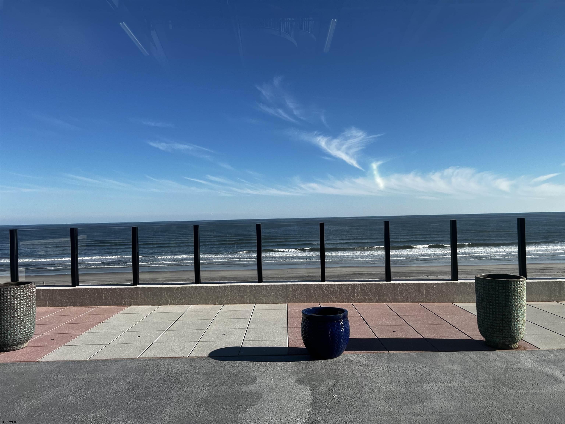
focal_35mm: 26
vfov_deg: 53.1
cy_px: 212
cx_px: 282
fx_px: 424
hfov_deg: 67.3
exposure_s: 1/3704
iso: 50
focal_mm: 5.7
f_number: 1.5
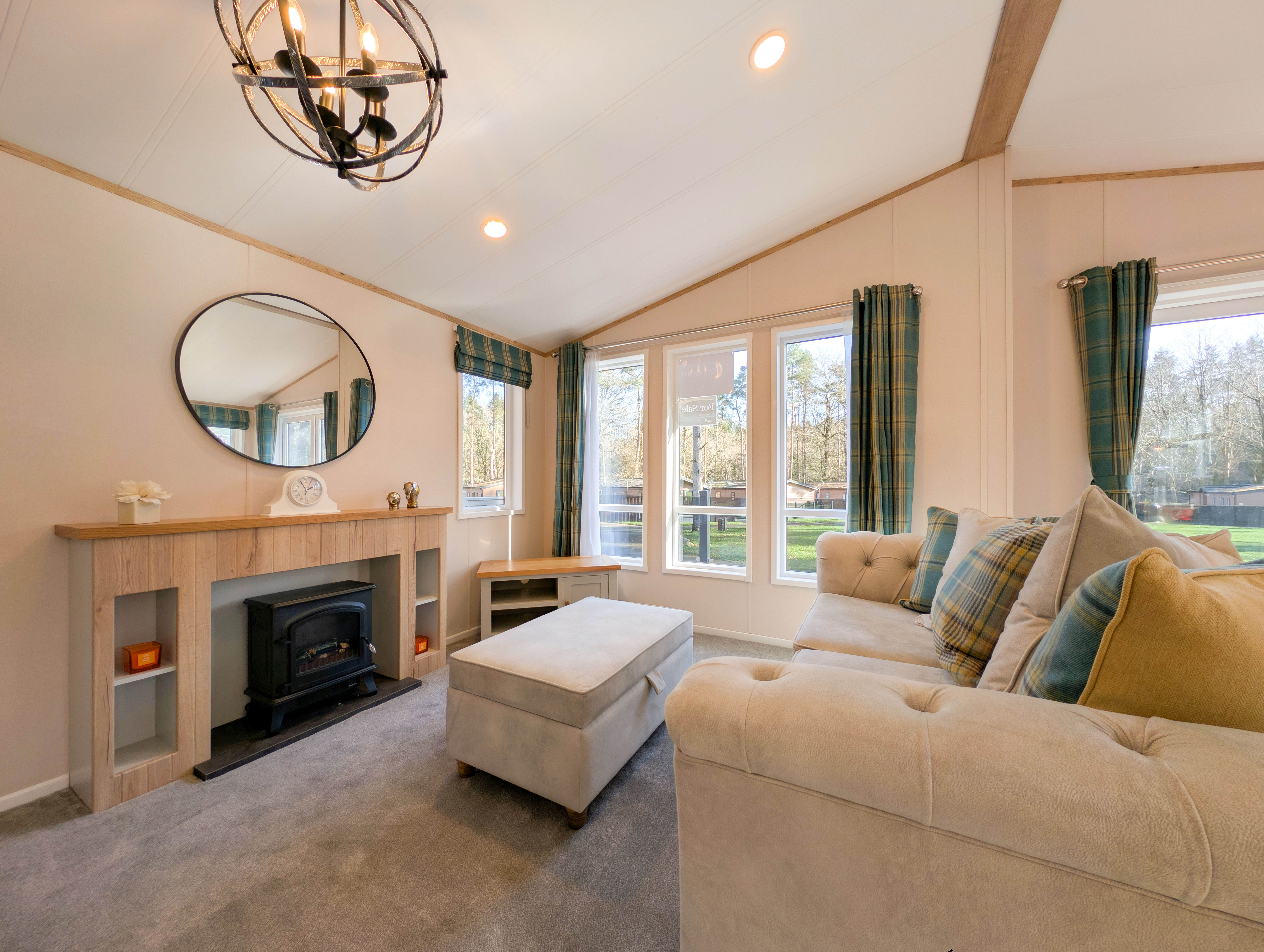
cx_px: 632
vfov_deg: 94.6
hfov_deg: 110.5
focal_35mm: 12
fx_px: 439
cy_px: 476
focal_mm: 2.23
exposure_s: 1/222
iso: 44
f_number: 1.95
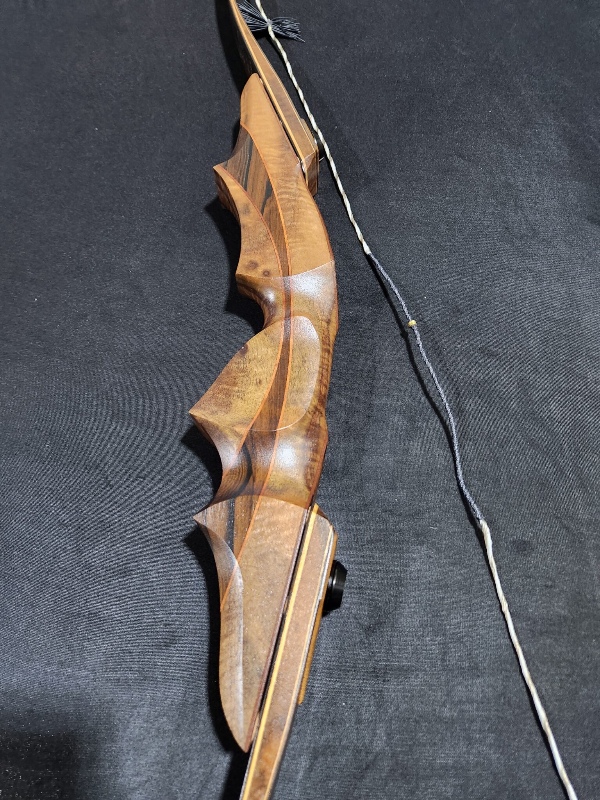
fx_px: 532
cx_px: 300
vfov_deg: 73.9
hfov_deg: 58.9
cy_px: 400
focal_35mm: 23
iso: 640
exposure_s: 1/30
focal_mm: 5.4
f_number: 1.8
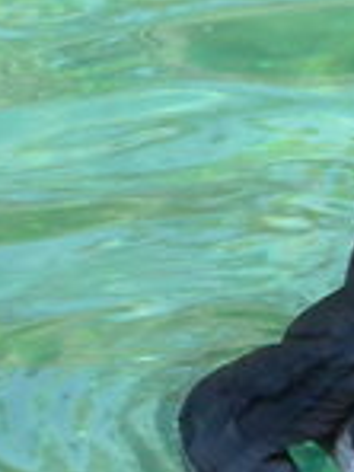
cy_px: 456
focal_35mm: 731
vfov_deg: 2.7
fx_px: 9967
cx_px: 1263
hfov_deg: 2.0
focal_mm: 18
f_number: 4.6
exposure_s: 1/320
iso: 400
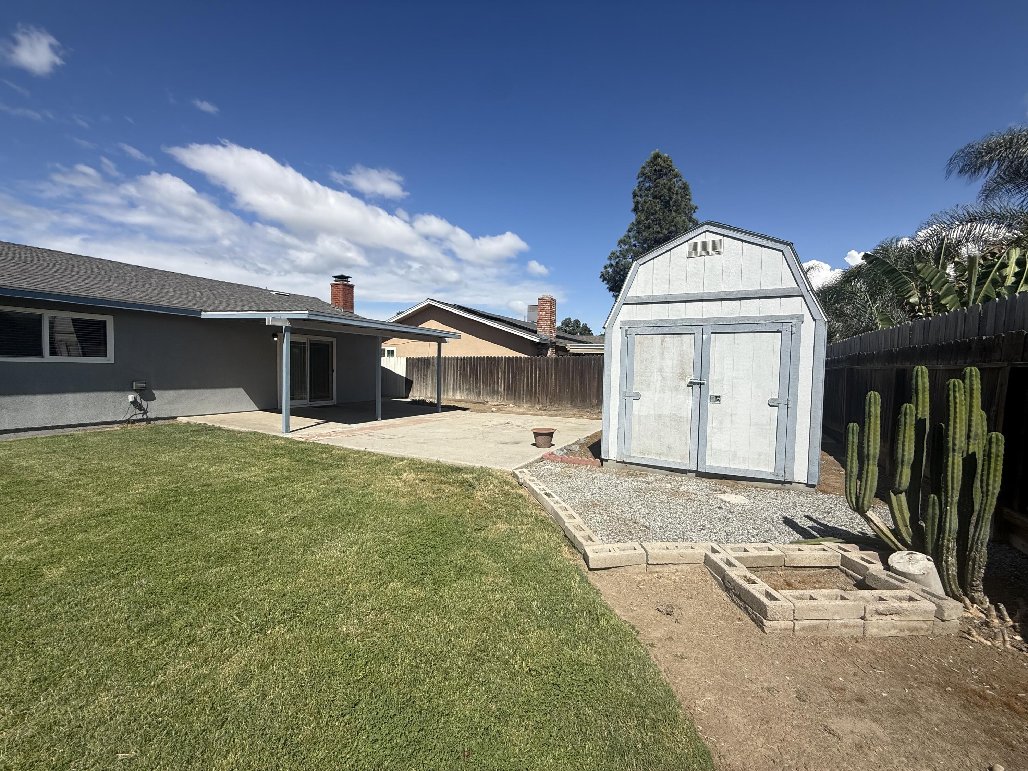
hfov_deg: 102.1
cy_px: 386
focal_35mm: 14
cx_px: 514
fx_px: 416
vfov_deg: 85.7
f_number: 2.2
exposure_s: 1/4425
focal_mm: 2.22
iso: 50
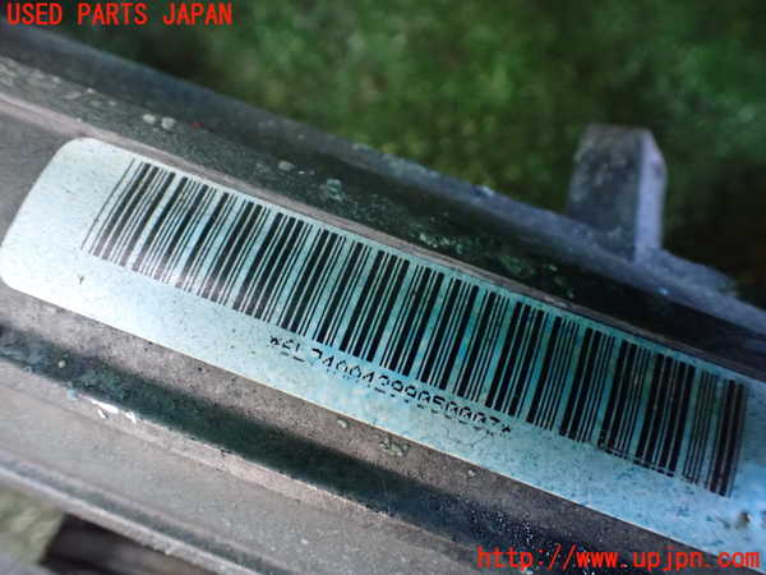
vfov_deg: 46.8
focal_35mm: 30
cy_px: 288
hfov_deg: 60.0
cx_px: 383
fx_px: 664
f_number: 2.3
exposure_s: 1/30
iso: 1250
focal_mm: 5.4
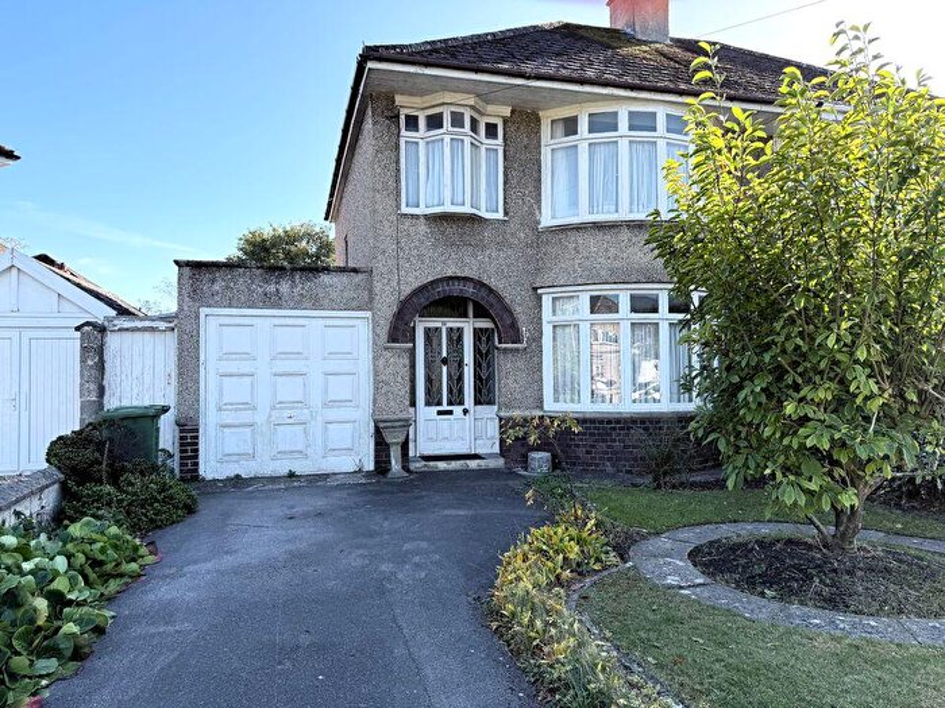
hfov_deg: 71.6
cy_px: 354
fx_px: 655
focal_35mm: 24
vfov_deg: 56.8
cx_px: 472
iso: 100
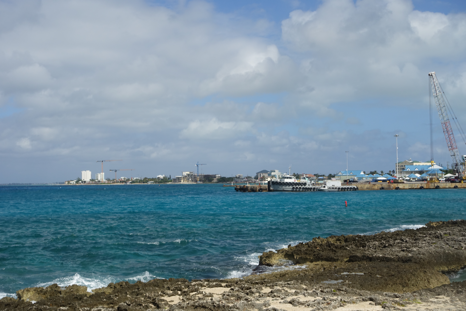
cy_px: 156
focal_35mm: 48
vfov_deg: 28.1
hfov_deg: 41.1
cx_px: 233
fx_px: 621
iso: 200
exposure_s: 1/200
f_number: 5.6
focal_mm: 17.7
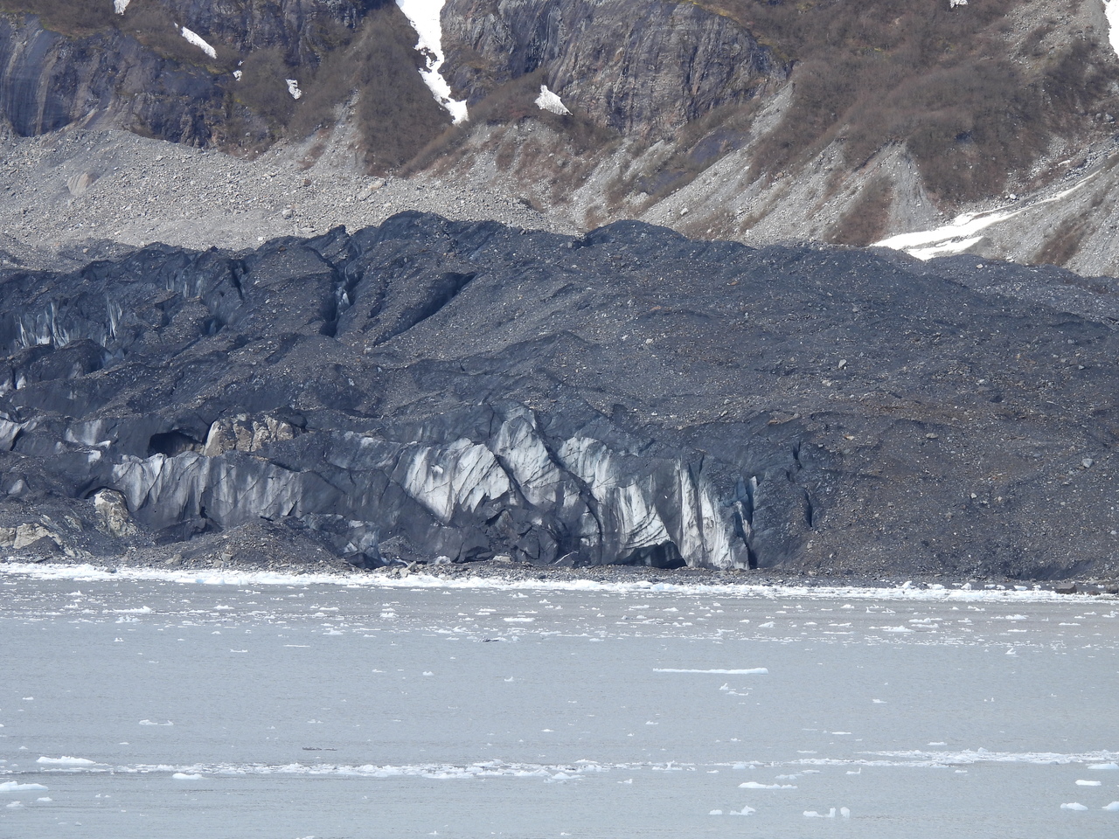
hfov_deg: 7.6
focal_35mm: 260
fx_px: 8405
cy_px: 420
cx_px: 560
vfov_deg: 5.7
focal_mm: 46.4
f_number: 4.5
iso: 100
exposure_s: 1/800
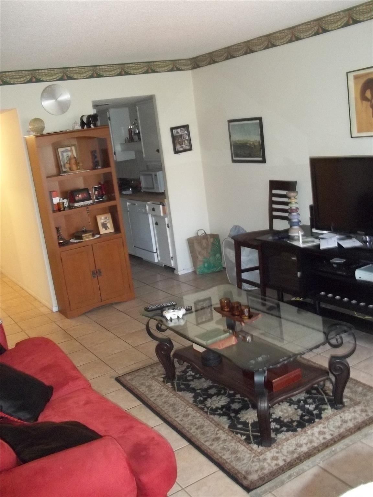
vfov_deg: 51.4
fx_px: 517
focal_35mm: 36
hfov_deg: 39.7
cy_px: 248
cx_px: 186
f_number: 3.1
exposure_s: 1/30
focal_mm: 6.5
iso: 320
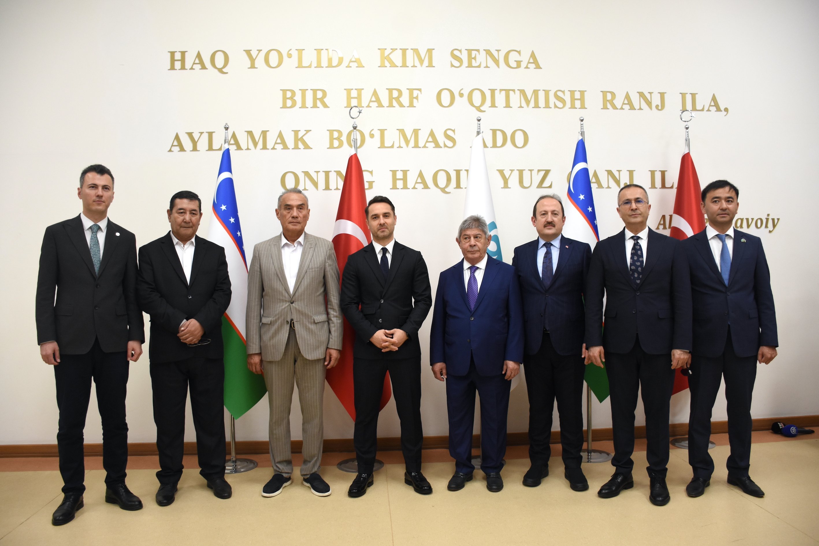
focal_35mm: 27
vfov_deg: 47.9
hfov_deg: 67.4
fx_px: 614
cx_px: 410
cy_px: 273
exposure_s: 1/80
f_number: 4
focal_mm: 18
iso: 800
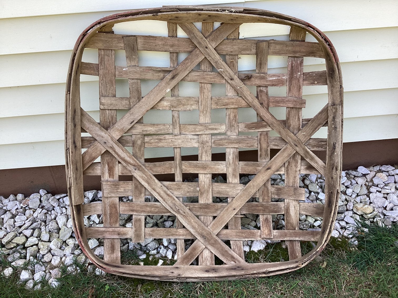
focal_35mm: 31
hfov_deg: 58.3
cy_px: 149
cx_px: 199
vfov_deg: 45.4
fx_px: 356
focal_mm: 3.3
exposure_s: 1/111
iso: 25
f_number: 2.4
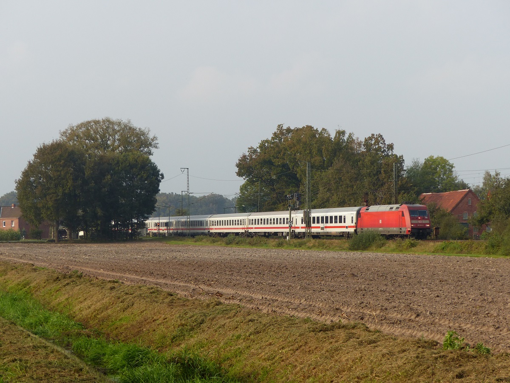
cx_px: 255
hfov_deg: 19.3
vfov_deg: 14.5
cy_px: 192
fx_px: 1503
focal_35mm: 102
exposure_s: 1/800
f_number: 4
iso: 100
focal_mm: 18.3
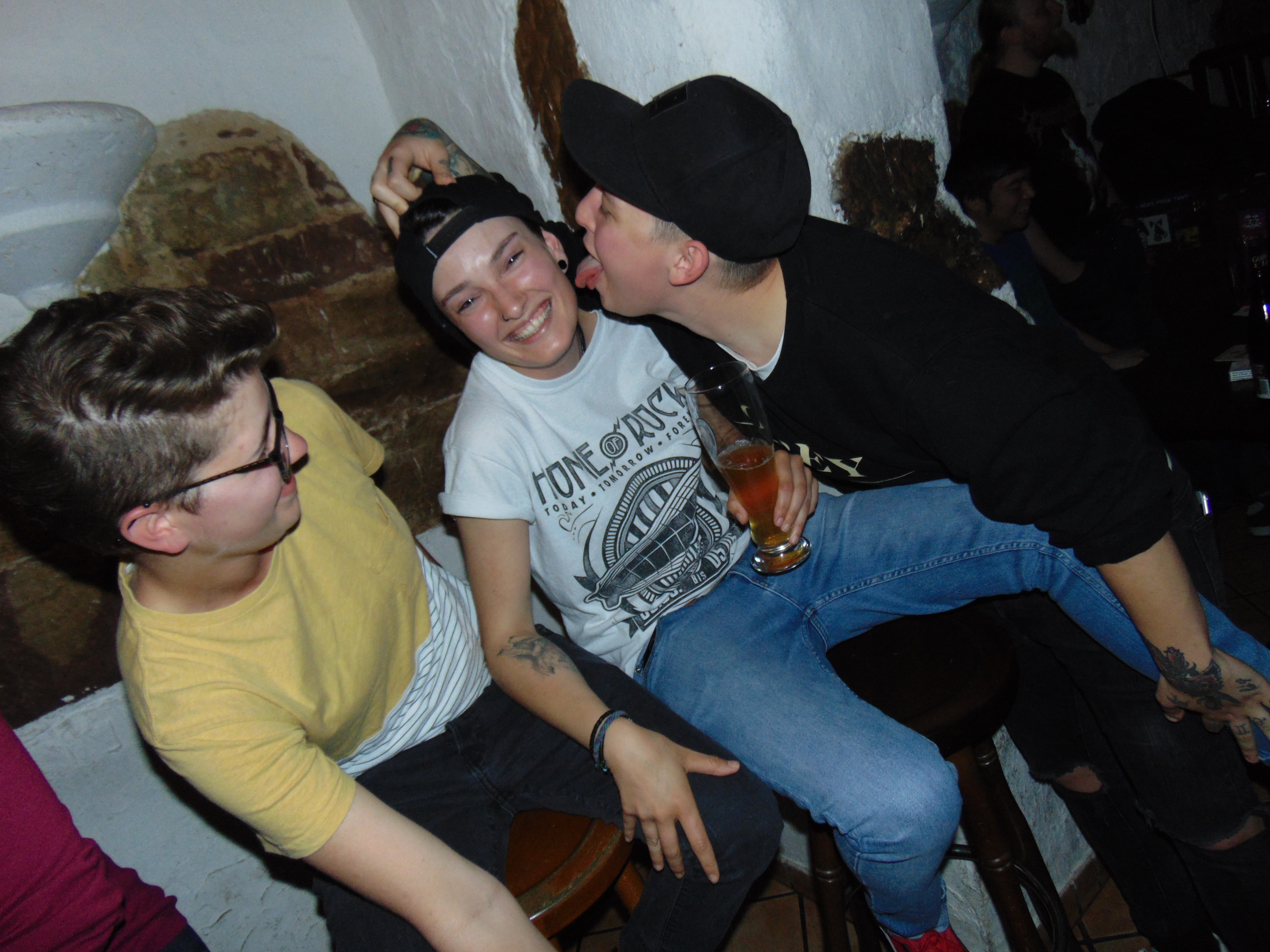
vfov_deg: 54.9
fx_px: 917
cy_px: 476
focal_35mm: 25
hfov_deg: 69.4
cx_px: 635
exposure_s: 1/30
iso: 200
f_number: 3
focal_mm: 4.5
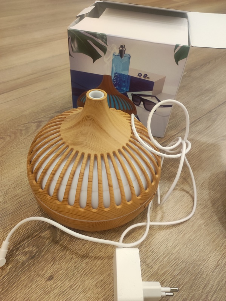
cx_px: 113
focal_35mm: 25
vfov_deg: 69.4
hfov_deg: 54.9
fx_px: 218
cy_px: 150
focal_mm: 4.7
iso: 595
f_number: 1.79
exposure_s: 1/50
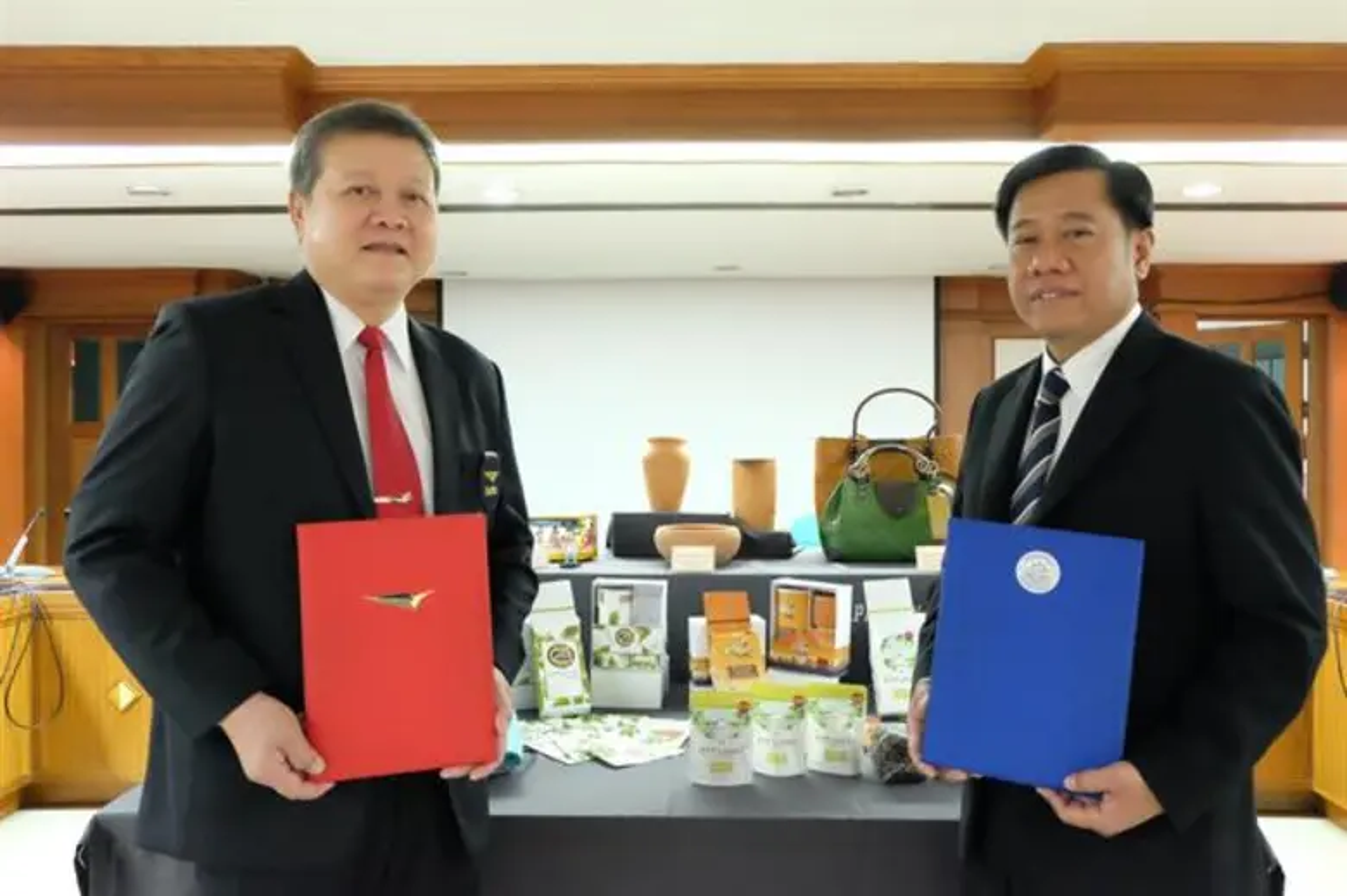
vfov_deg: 44.9
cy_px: 448
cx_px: 674
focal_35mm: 29
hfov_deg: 63.7
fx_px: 1084
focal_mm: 19.2
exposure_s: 1/45
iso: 6400
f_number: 3.8
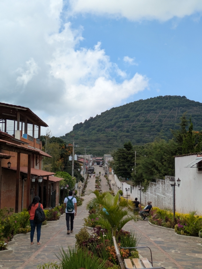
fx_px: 396
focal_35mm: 51
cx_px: 101
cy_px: 134
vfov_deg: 37.5
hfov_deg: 28.6
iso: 53
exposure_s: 1/2105
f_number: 1.89
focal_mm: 5.43
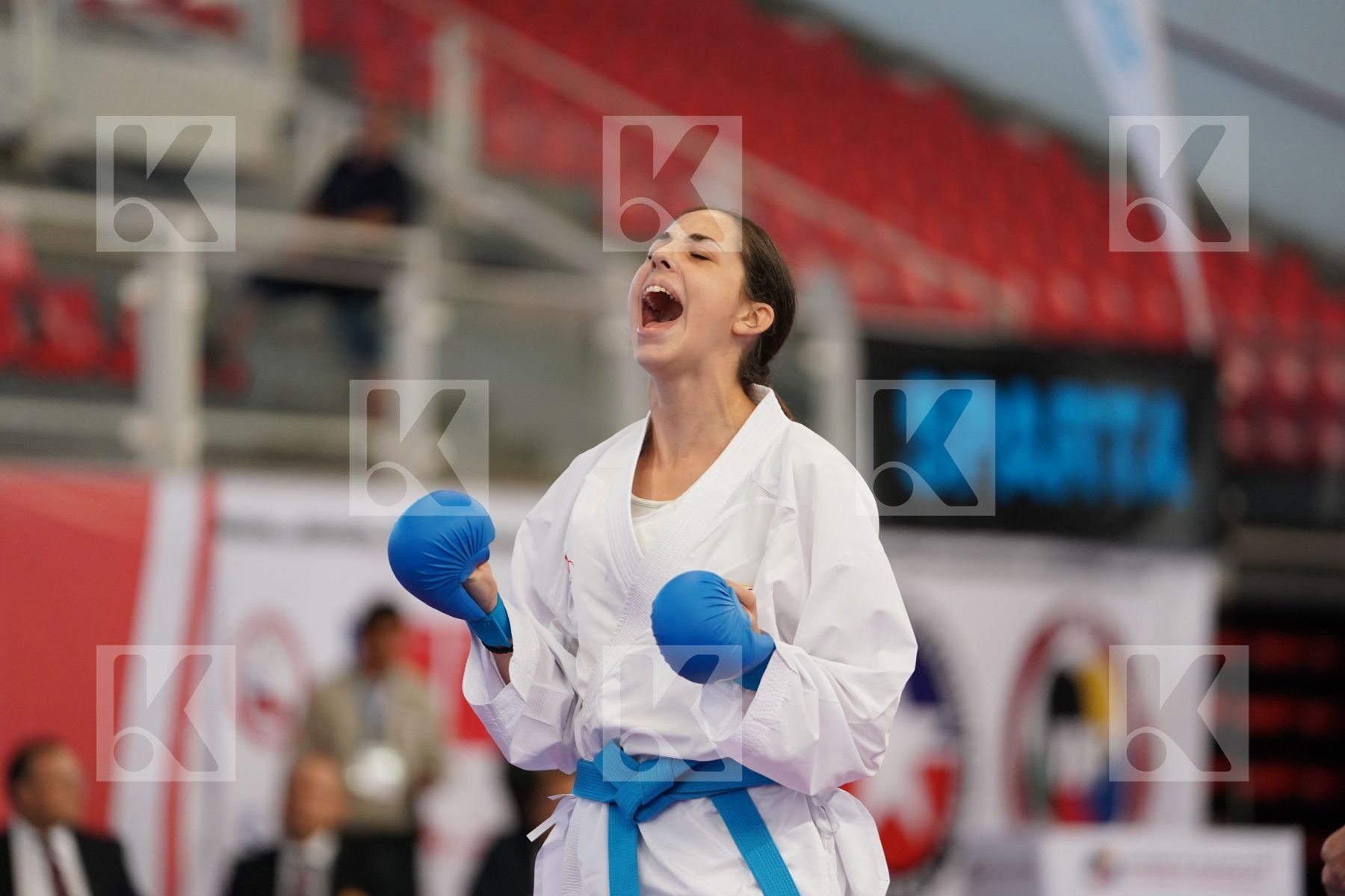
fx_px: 7472
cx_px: 672
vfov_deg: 6.9
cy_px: 448
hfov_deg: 10.3
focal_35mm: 200
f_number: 2.8
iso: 2000
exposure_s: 1/1000
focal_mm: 200
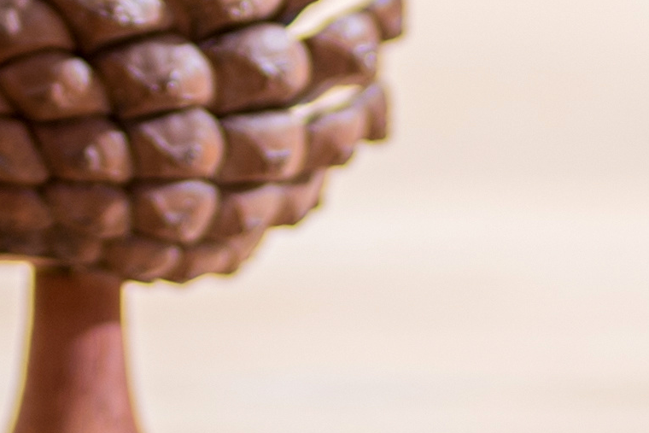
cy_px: -705
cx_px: -480
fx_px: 14280
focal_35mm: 792
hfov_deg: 2.6
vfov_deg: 1.7
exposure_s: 1/125
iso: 100
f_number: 3.5
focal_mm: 100
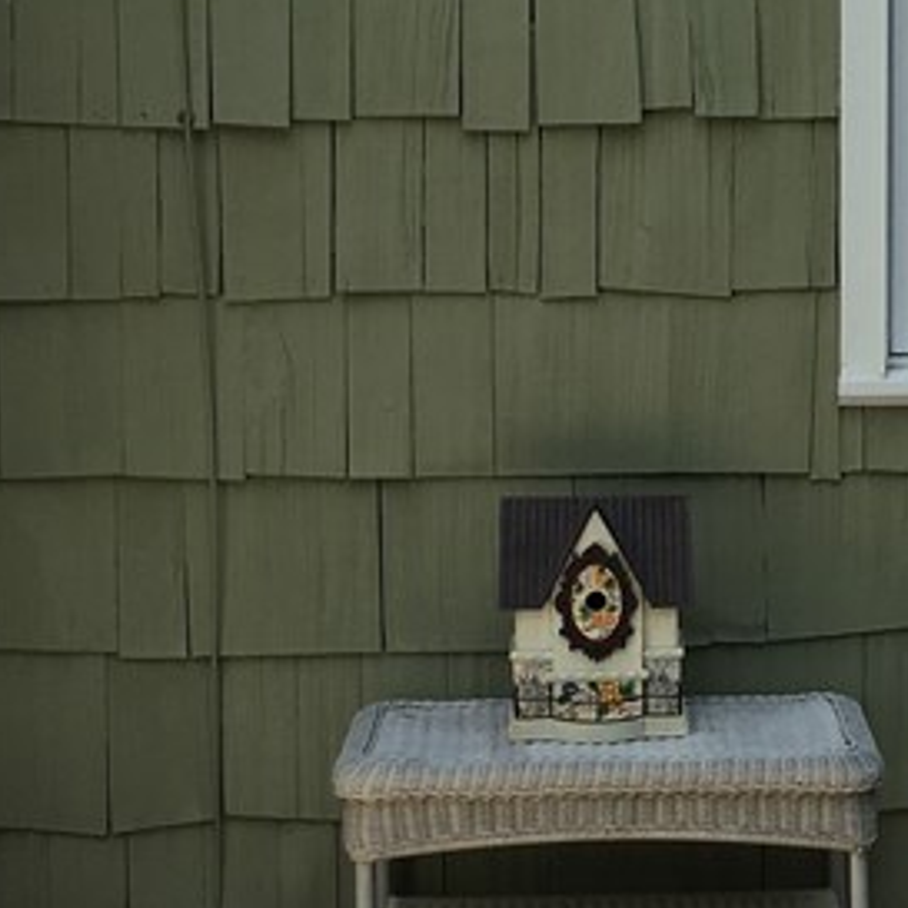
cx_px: 858
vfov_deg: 18.1
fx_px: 2849
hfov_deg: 17.8
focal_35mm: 96
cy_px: 492
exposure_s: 1/827
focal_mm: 4.15
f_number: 2.2
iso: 25
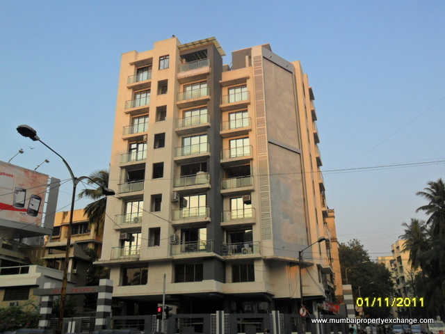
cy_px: 167
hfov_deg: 56.8
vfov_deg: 44.2
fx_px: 411
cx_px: 222
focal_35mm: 32
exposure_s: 1/350
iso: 100
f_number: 3.7
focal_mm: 5.7
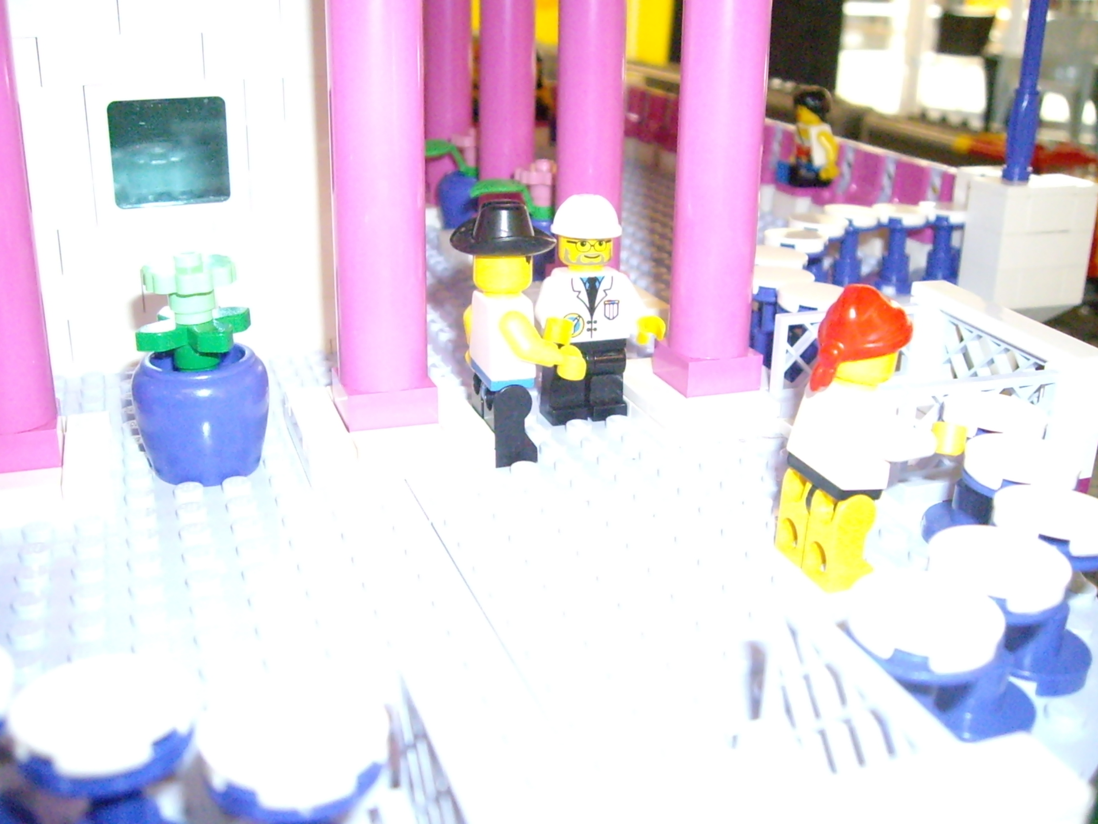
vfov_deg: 37.7
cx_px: 549
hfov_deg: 49.0
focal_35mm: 38
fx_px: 1205
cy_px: 412
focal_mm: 6.2
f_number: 2.7
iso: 800
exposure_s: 1/60
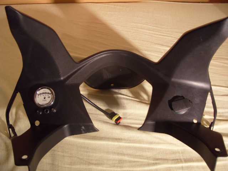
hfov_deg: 52.6
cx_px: 114
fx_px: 231
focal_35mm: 35
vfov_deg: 40.7
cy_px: 86
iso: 200
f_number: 2.8
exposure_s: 1/20
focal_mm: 7.8
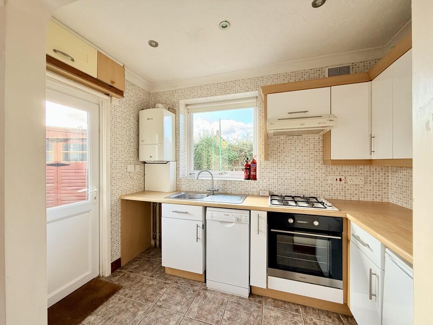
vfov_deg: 85.7
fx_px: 175
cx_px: 216
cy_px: 162
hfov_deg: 102.1
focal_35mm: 14
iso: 64
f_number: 2.2
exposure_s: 1/99
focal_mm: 2.22
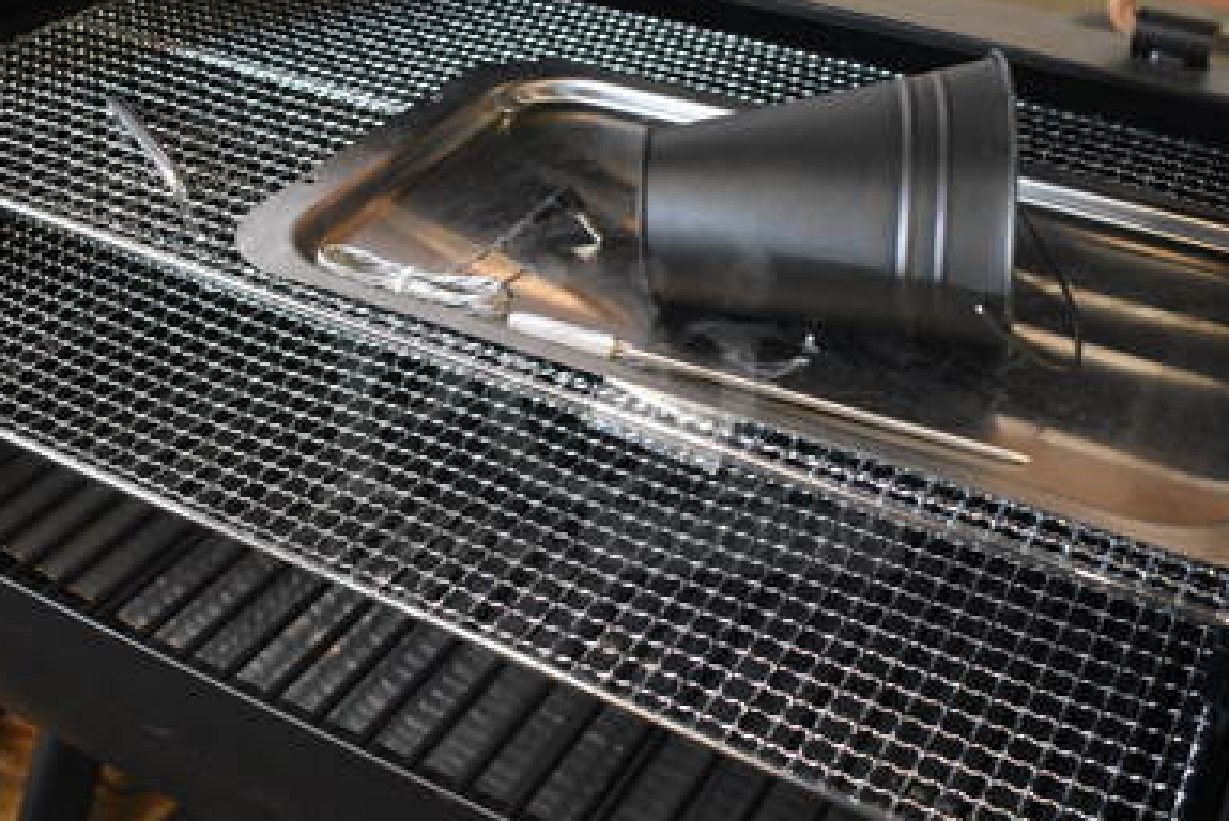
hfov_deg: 45.3
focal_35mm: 43
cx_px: 549
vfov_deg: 31.2
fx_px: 1469
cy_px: 404
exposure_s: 1/125
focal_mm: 18
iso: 2500
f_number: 3.5
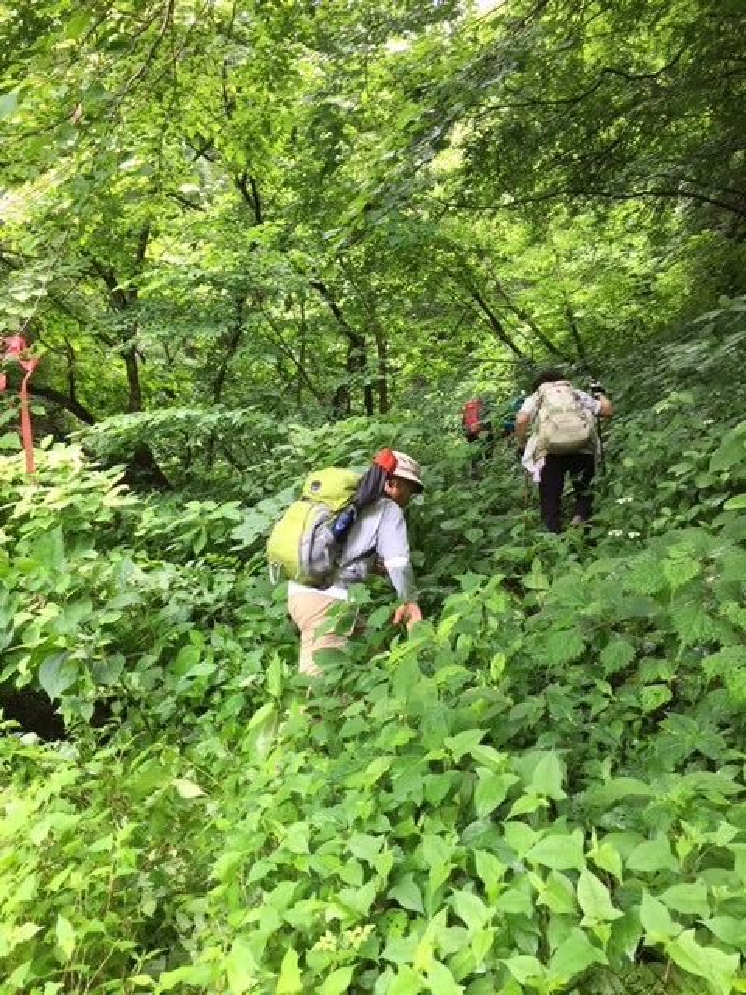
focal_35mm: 29
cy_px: 498
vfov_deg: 61.7
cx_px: 373
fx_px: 833
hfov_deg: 48.2
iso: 32
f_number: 2.2
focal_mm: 4.15
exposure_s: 1/40
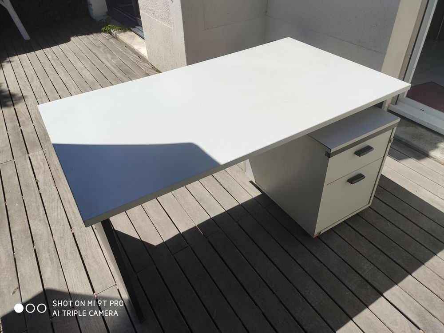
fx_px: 333
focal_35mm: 26
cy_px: 166
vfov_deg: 53.1
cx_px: 222
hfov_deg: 67.3
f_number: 1.75
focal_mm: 4.77
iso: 112
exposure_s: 1/1766
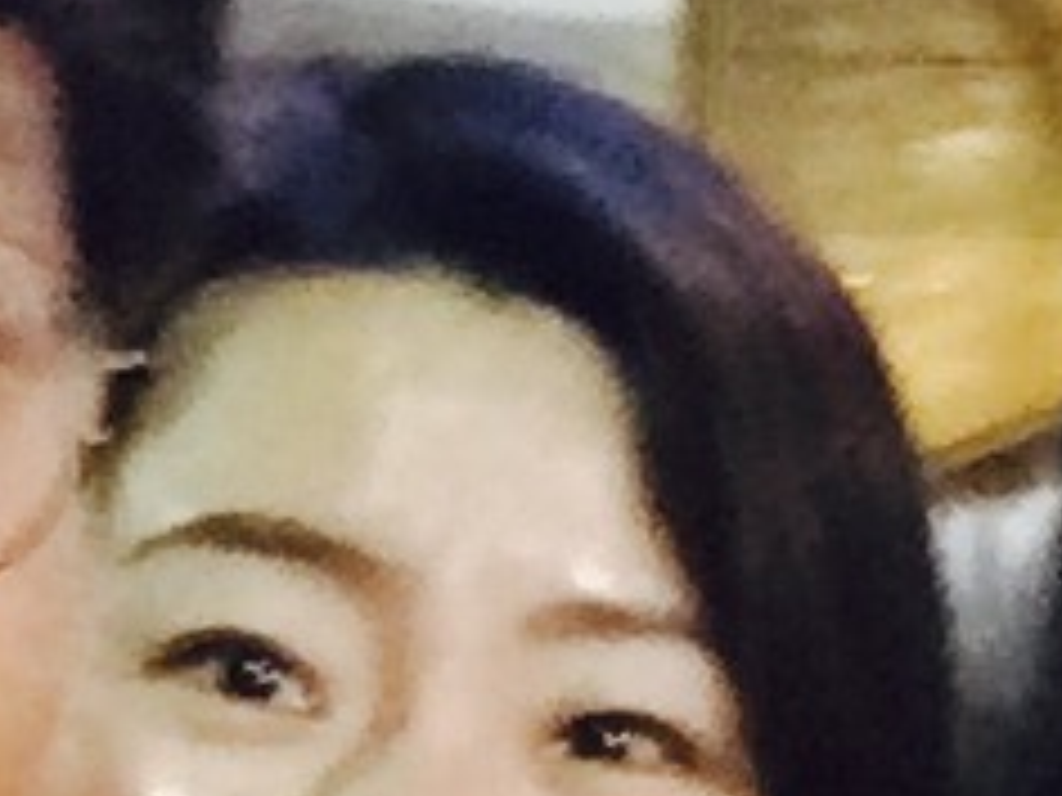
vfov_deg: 8.8
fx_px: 5154
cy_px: 693
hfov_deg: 11.7
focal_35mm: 168
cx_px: 814
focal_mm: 2.65
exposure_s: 1/15
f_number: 2.2
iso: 500
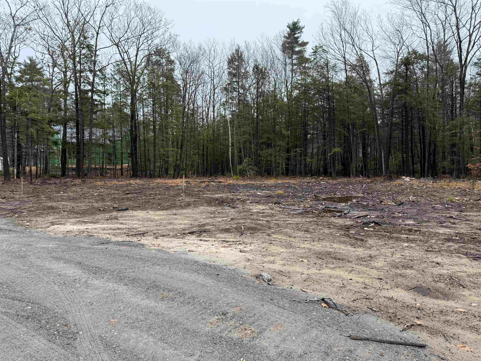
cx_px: 240
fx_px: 333
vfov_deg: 56.8
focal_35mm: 24
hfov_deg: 71.6
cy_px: 180
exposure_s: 1/121
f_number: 1.78
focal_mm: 6.76
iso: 160
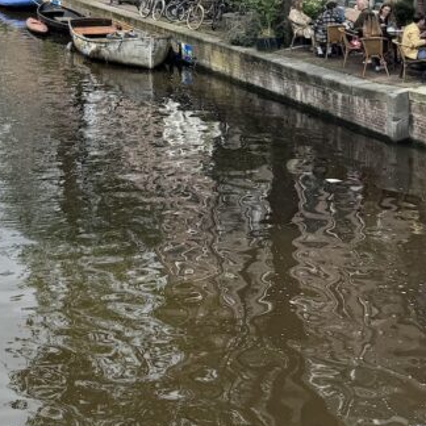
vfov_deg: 24.1
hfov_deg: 23.6
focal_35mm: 67
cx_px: -76
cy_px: -42
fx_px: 933
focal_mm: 6.76
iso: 80
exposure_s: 1/1818
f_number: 1.78
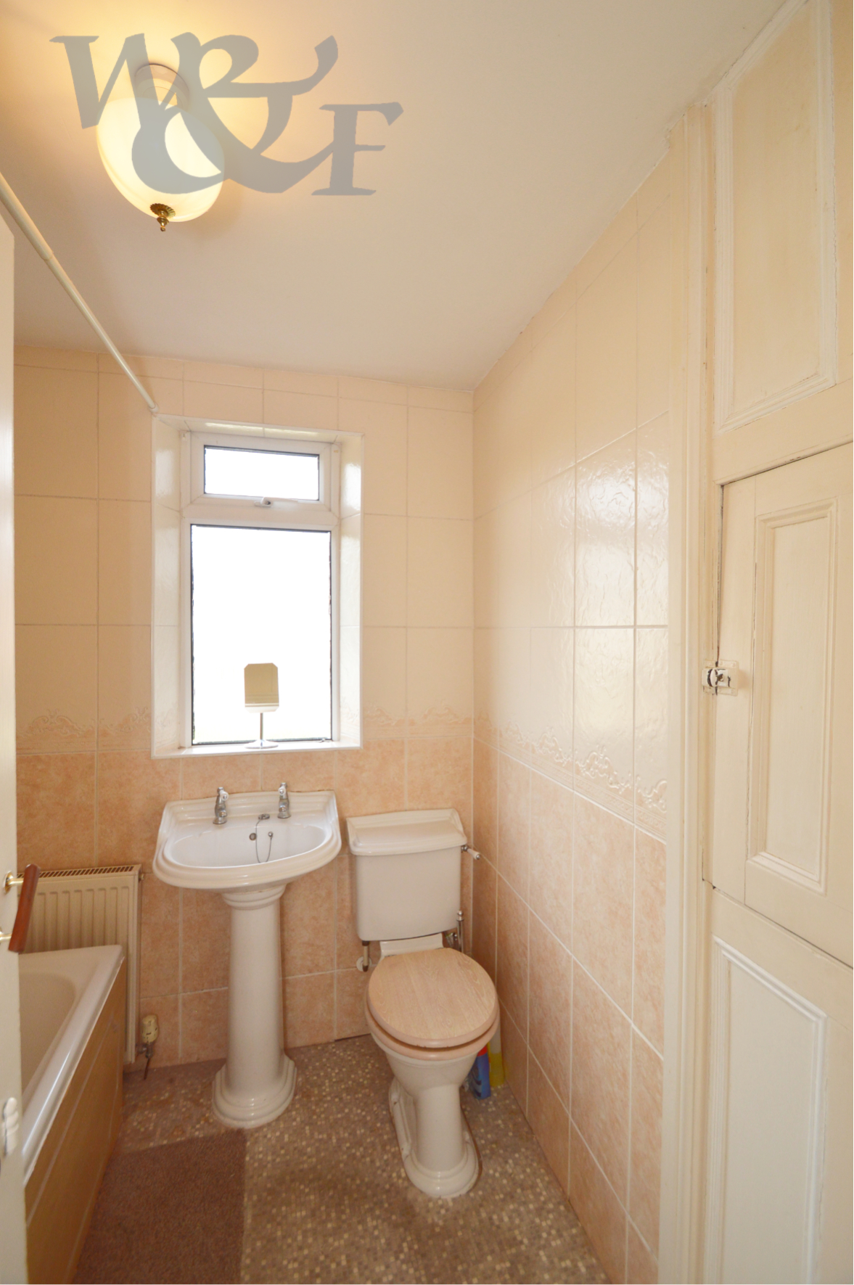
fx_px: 535
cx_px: 427
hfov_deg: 77.2
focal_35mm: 15
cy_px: 642
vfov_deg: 100.4
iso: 400
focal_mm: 10
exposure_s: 1/125
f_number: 5.6
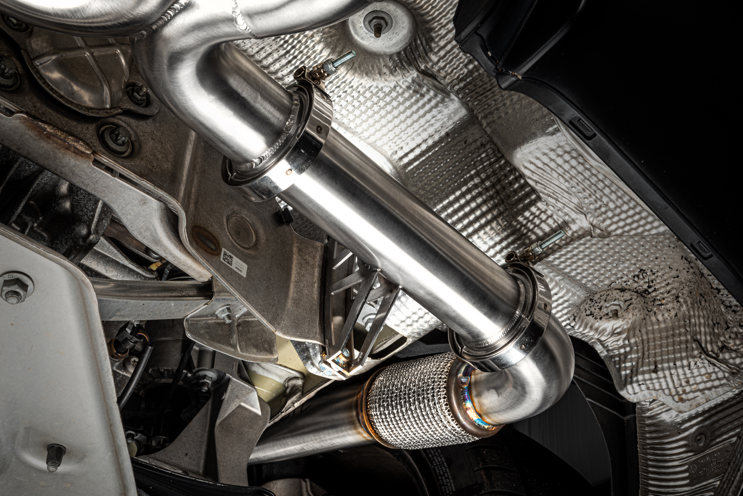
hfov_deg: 33.4
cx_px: 372
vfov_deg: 22.6
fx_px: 1239
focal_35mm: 60
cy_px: 248
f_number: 22
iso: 200
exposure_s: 1/160
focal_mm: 60
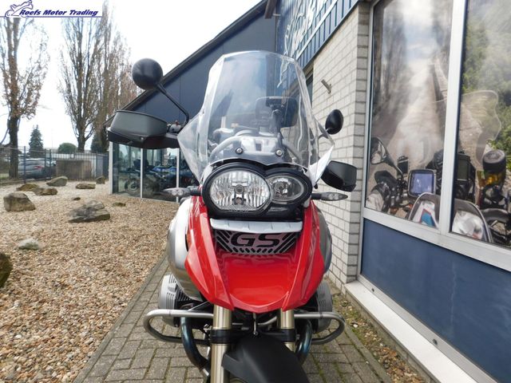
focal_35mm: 23
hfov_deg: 73.9
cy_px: 192
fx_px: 340
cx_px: 256
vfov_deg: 58.9
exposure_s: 1/400
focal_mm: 4
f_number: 3
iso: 125
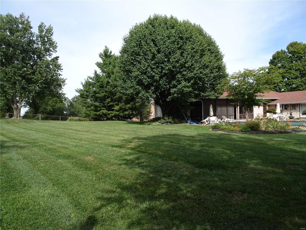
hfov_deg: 71.6
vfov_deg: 56.8
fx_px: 212
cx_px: 153
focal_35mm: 24
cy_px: 115
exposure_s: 1/500
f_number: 3.5
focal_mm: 4.1
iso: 80
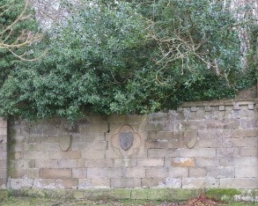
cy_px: 116
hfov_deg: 27.9
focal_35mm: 68
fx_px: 519
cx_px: 138
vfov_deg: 22.4
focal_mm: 35
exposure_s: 1/150
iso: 200
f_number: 2
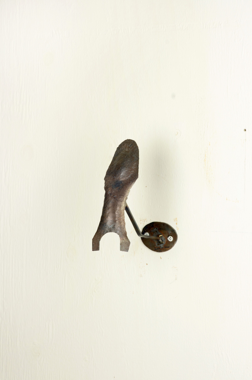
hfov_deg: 10.7
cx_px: 126
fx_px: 1345
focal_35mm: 128
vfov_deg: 16.1
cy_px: 190
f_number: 10
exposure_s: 1/8
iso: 160
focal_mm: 85
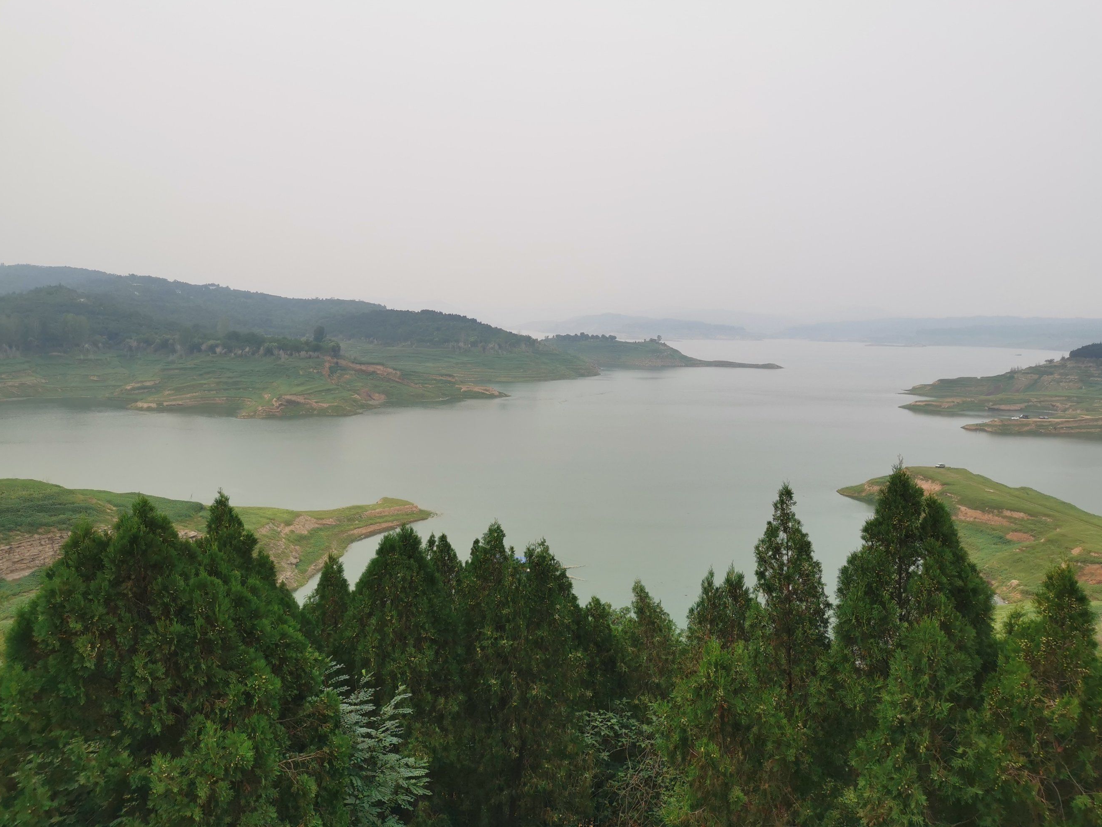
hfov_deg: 63.4
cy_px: 414
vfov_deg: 49.7
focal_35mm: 28
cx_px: 570
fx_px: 891
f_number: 1.8
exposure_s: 1/1250
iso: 50
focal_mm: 5.58
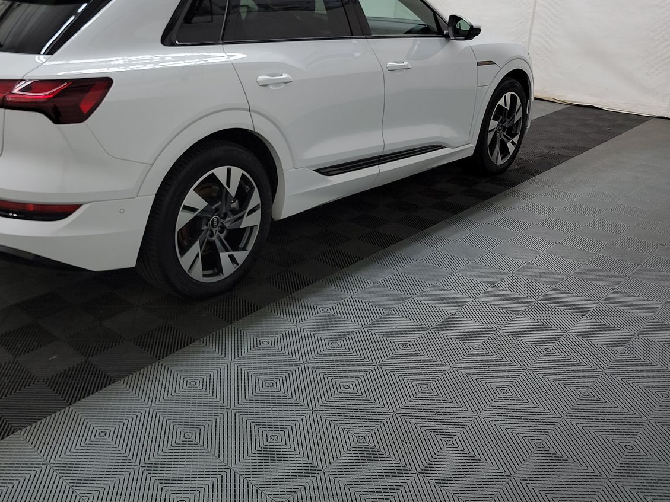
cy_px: 159
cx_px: 198
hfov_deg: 52.4
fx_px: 658
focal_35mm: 34
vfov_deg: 41.2
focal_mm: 6.7
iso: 128
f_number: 1.8
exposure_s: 1/59
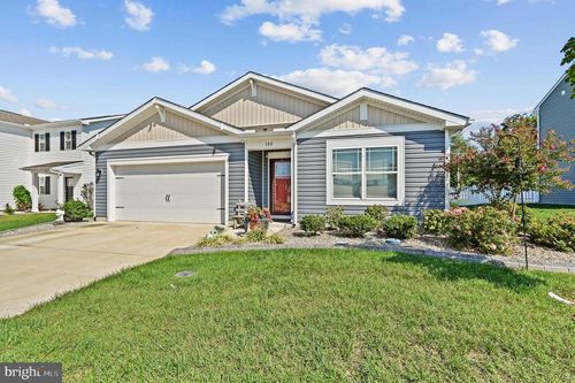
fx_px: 247
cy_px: 192
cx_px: 288
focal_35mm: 16
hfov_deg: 98.6
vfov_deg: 75.5
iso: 200
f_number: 5
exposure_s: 1/500
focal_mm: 15.5
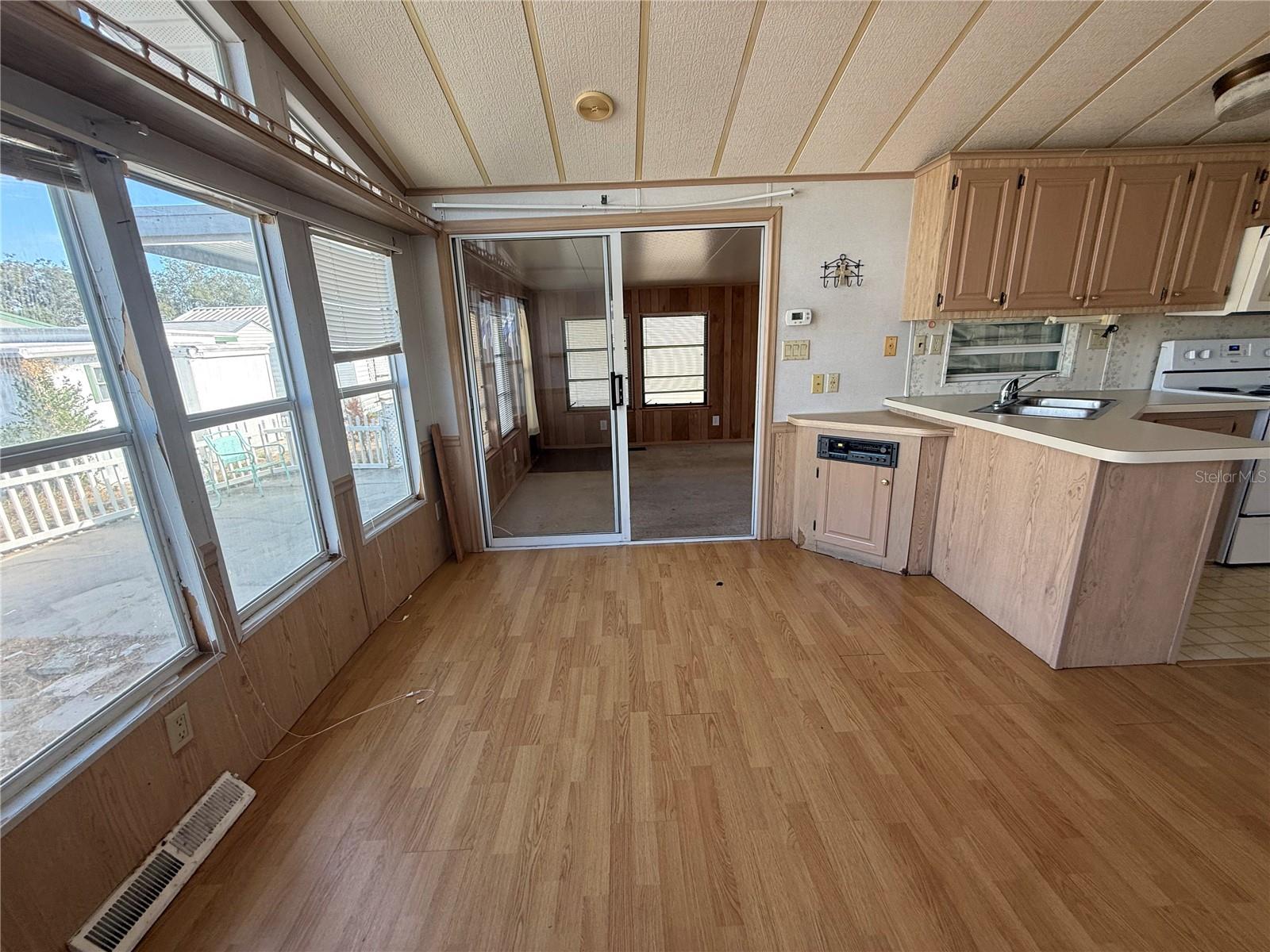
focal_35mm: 14
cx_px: 635
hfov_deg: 102.1
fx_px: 514
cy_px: 476
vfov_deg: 85.7
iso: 100
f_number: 2.2
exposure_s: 1/99
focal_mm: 2.22
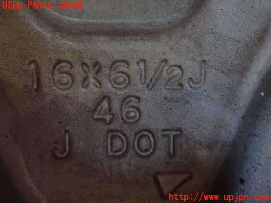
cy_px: 102
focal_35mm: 47
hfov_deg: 40.4
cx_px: 136
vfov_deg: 30.9
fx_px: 368
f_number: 3.1
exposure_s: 1/40
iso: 1600
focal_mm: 8.4
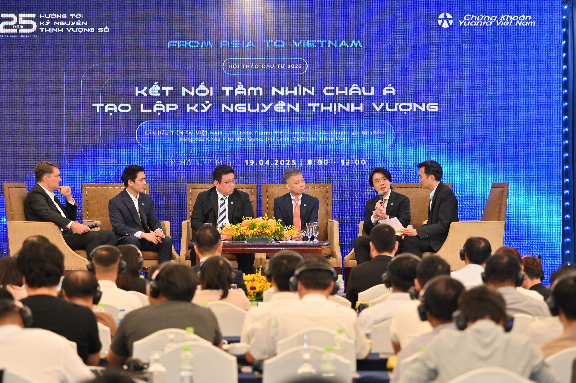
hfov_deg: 12.8
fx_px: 2558
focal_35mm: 160
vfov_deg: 8.6
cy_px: 192
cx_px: 288
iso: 2000
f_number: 4.8
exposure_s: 1/125
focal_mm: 160
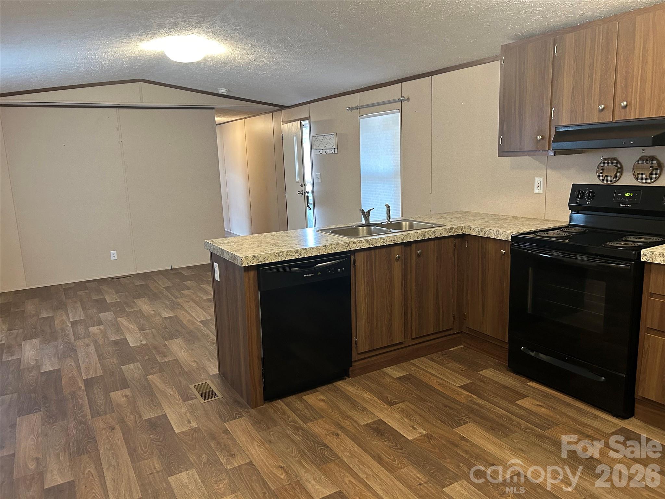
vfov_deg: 53.1
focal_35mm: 26
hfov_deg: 67.3
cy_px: 250
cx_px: 332
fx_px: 499
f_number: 1.5
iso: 250
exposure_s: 1/60
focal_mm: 5.7
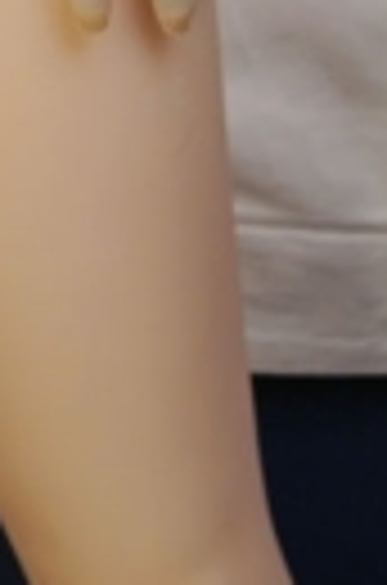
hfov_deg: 5.4
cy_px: -954
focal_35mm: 243
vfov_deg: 7.7
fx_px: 3939
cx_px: -612
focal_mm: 35
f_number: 2.8
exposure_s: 1/100
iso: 320
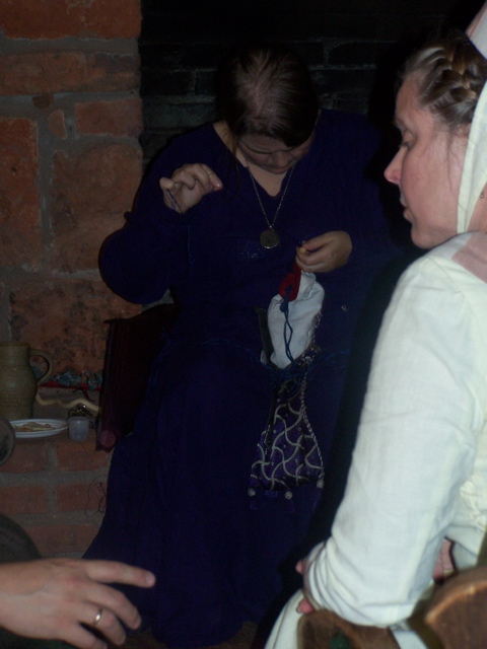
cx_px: 244
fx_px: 2401
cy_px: 324
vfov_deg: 15.4
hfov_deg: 11.6
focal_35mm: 128
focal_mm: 21.2
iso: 140
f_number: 3.2
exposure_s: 1/90
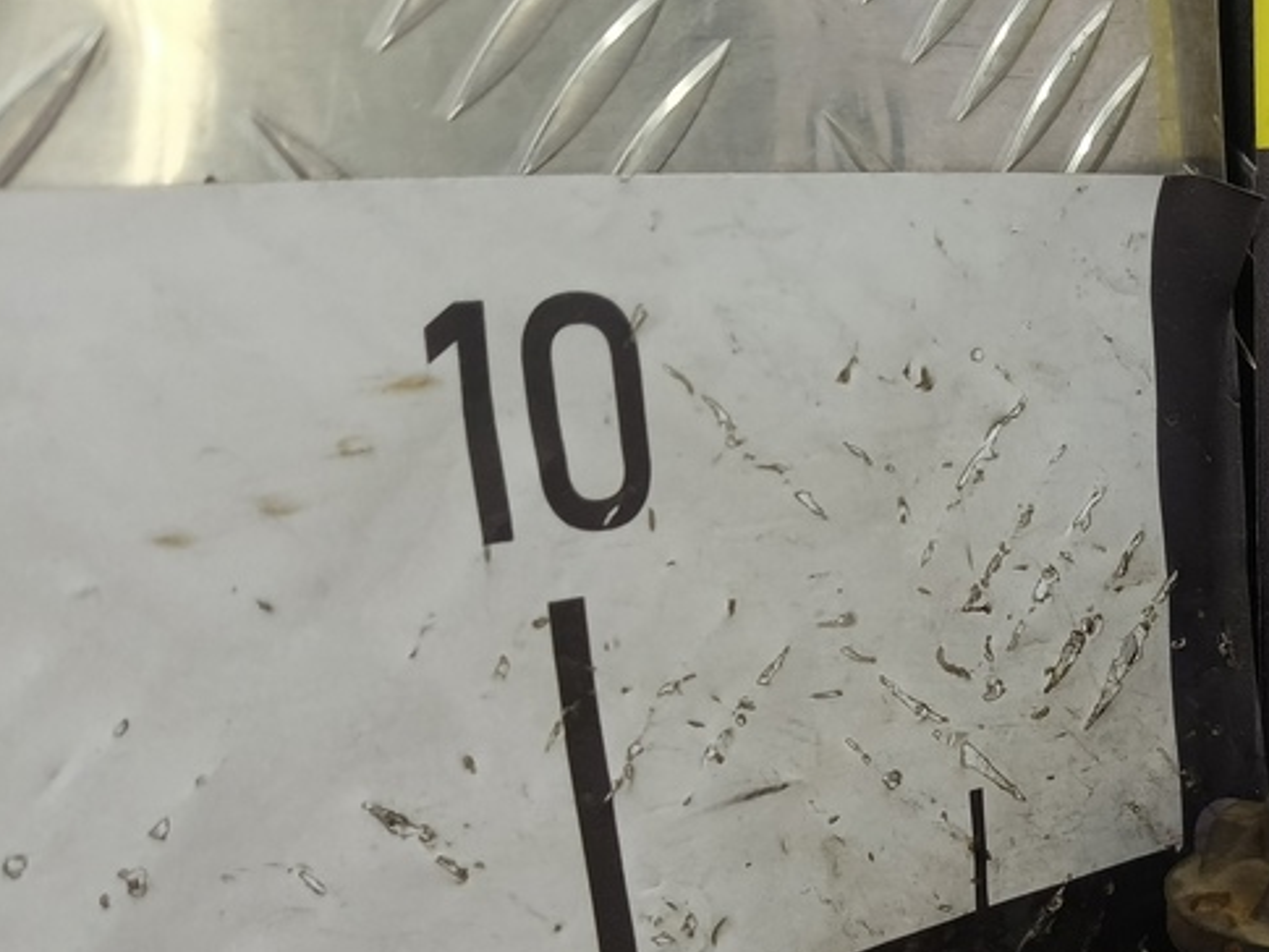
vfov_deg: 25.0
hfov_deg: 31.2
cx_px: 1282
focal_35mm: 57
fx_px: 2090
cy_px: 821
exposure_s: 1/50
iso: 103
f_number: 1.6
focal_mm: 4.11
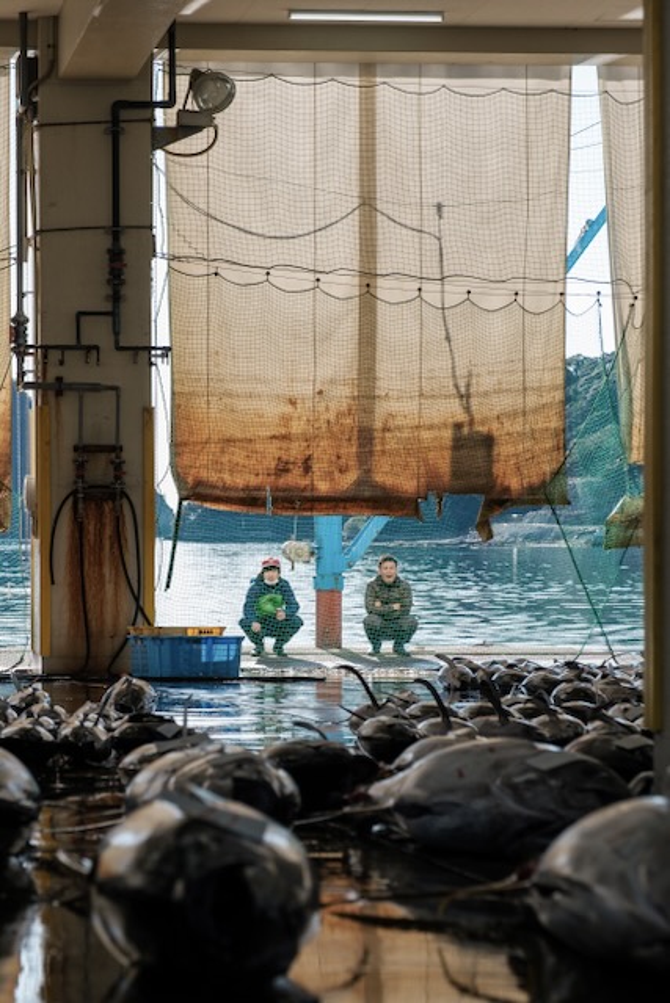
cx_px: 335
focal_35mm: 83
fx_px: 2316
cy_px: 502
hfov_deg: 16.5
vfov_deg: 24.5
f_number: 5
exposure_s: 1/280
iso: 160
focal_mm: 55
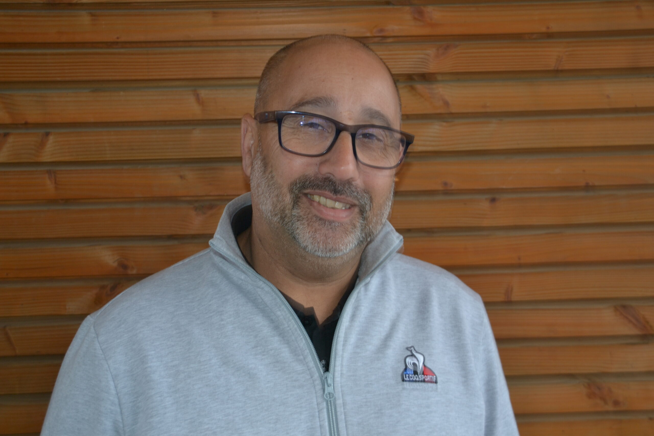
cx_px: 327
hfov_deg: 43.6
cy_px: 218
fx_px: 817
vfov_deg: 29.9
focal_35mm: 45
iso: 180
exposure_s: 1/30
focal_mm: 30
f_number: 4
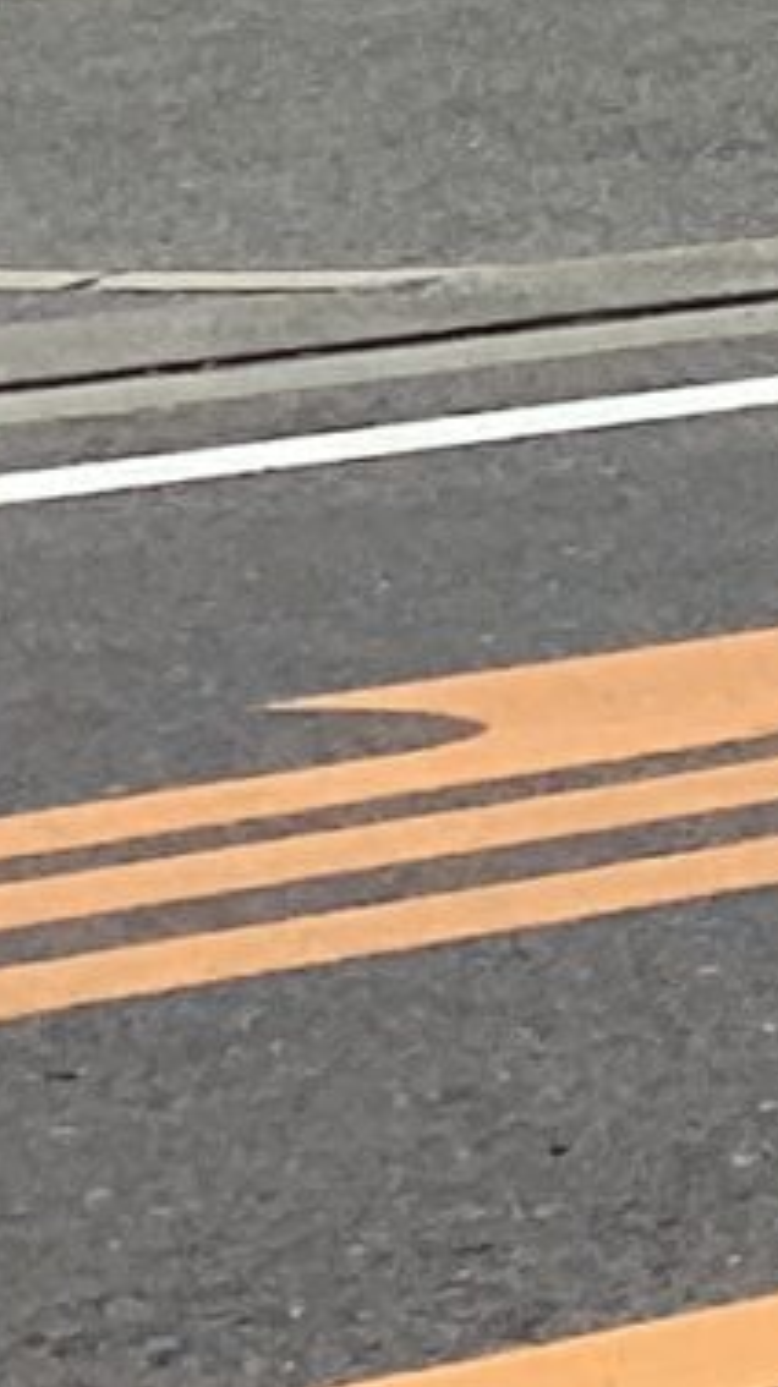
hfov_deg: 4.2
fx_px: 8417
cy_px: -1545
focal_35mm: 229
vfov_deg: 8.8
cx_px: 4591
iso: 25
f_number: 2.4
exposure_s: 1/970
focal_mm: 3.3
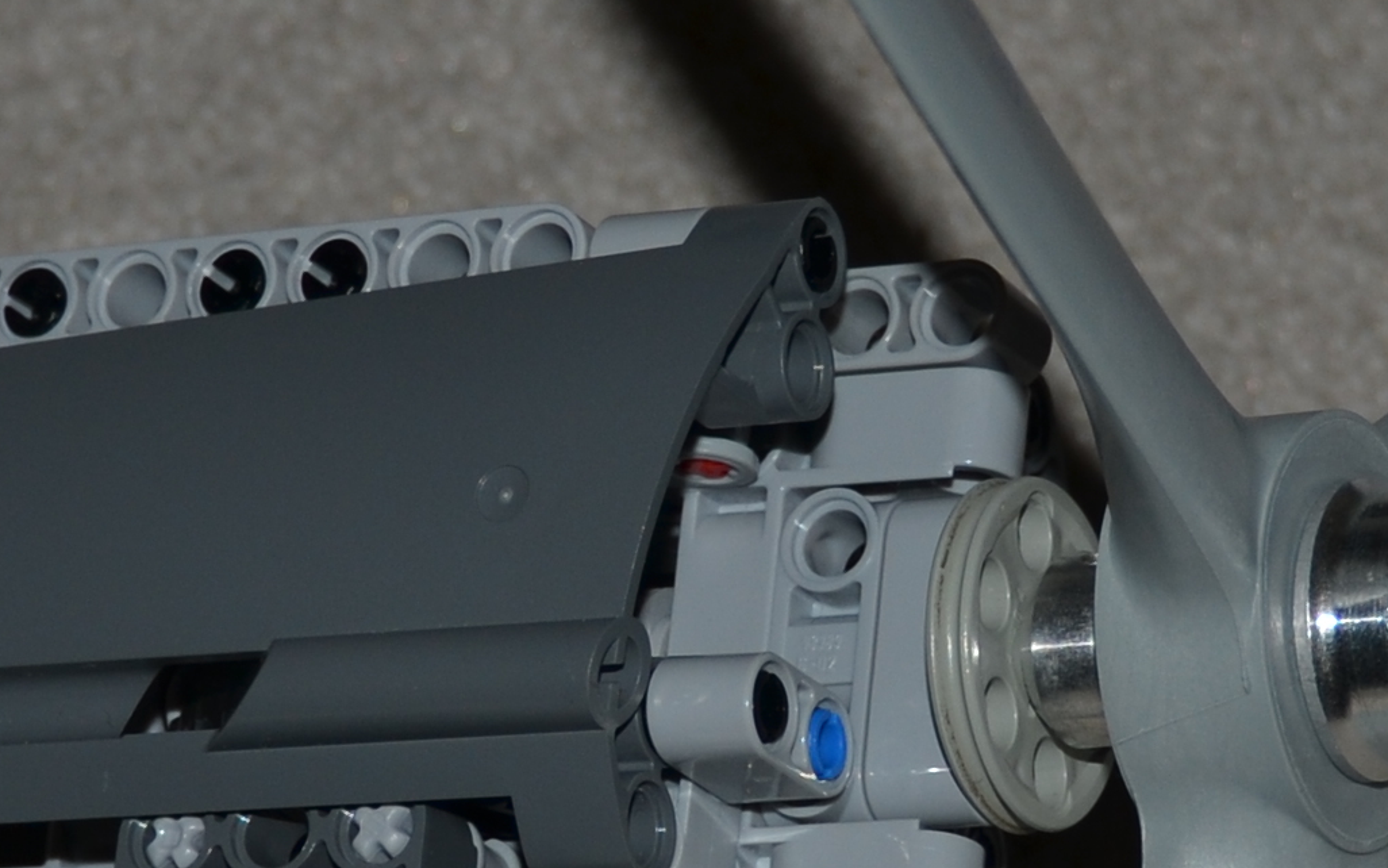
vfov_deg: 5.3
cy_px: 871
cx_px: 758
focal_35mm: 249
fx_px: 9420
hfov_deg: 8.4
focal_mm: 34
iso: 100
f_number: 4.2
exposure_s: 1/60
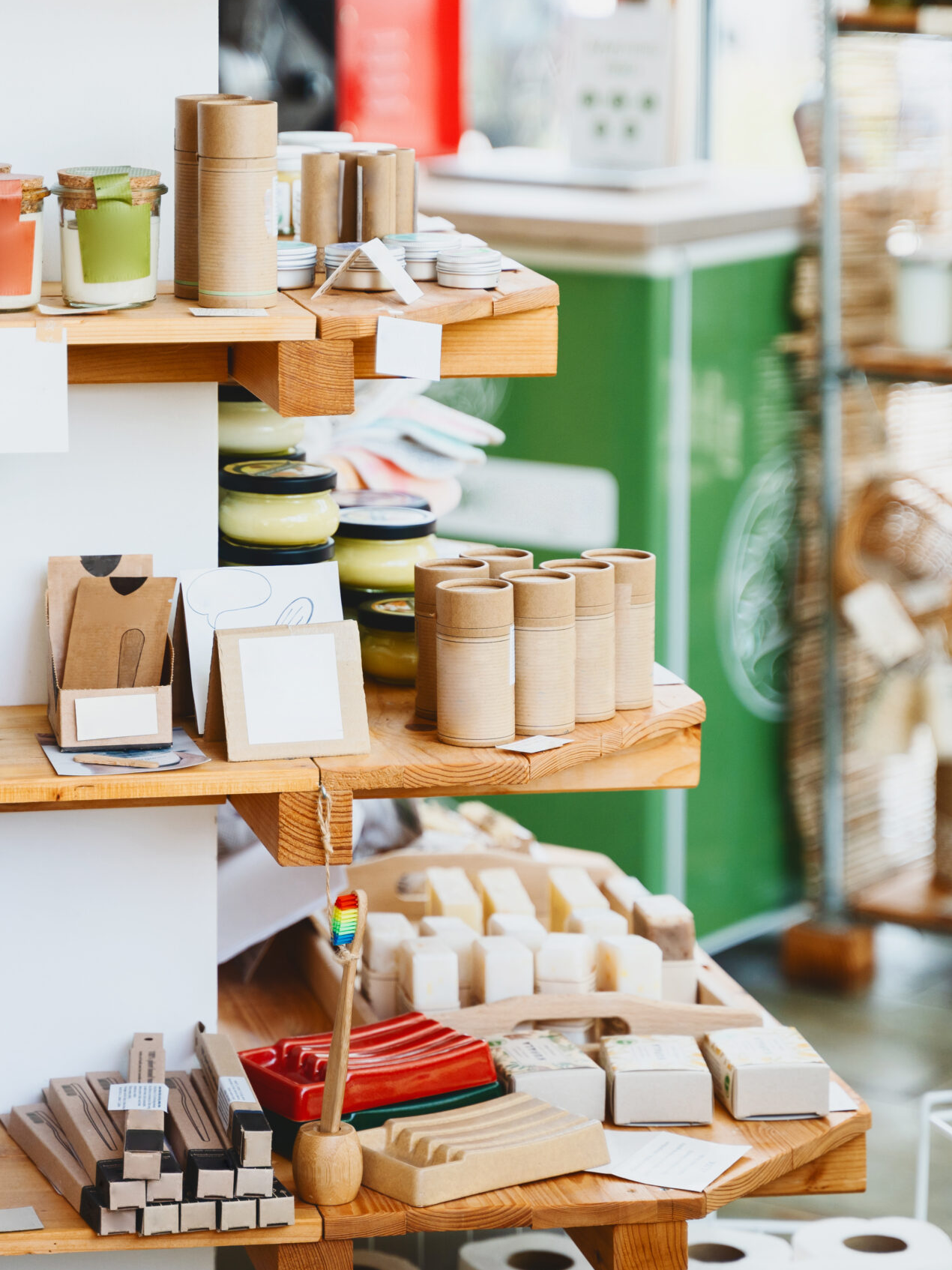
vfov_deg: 18.0
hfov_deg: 13.6
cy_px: 637
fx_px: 3998
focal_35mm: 109
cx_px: 486
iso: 250
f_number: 2.8
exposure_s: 1/160
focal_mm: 75
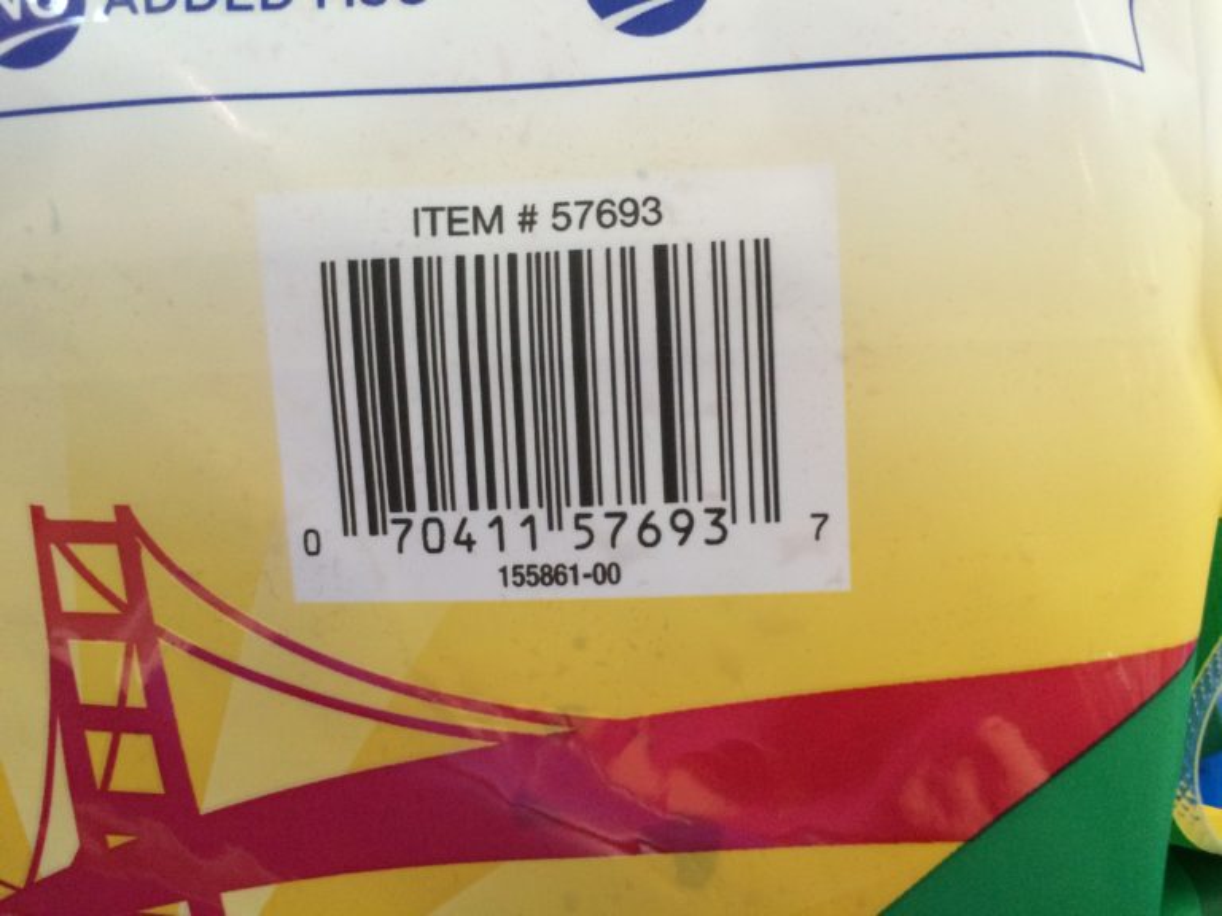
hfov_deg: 61.7
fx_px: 1024
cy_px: 458
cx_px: 611
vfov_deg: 48.2
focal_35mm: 29
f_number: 2.2
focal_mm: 4.15
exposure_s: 1/30
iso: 200
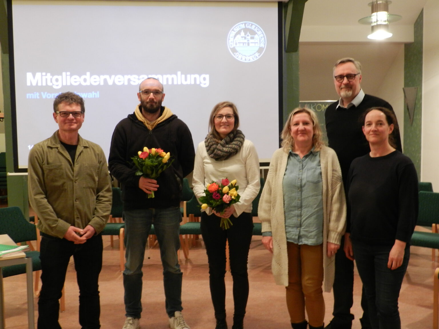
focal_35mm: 38
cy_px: 164
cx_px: 220
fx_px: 482
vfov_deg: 37.7
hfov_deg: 49.0
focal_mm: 6.7
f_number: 4
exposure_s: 1/10
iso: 400
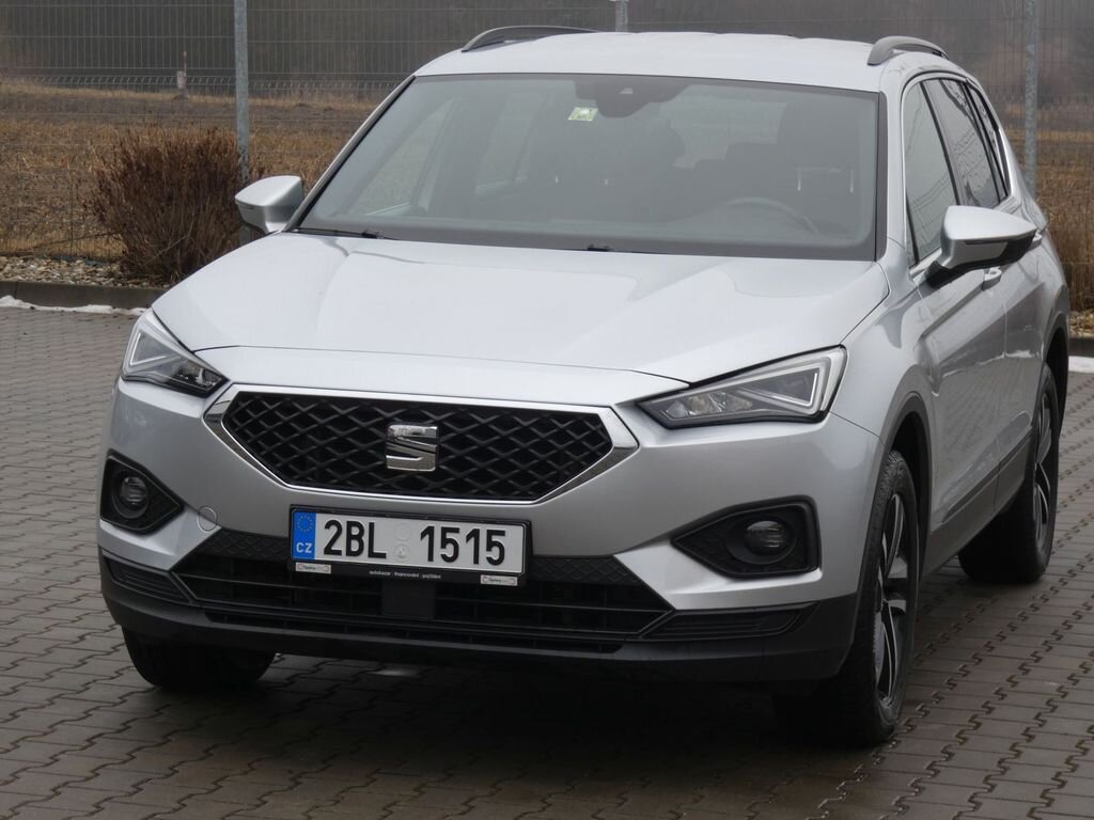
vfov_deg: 14.1
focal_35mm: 105
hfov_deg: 18.7
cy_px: 410
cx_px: 547
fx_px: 3318
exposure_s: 1/80
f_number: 5.6
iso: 80
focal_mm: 18.8
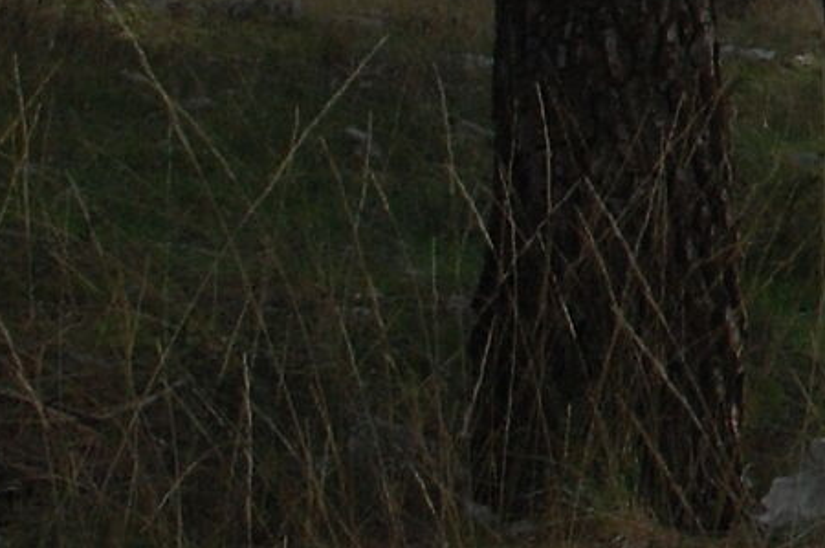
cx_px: 2149
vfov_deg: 9.2
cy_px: -334
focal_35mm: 144
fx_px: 3296
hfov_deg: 11.2
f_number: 8
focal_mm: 18
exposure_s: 1/250
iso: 400
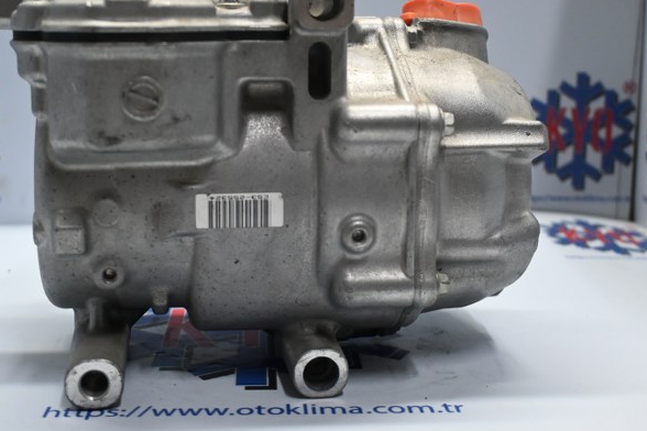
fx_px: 899
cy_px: 149
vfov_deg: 26.8
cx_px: 275
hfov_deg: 39.5
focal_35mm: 50
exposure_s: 1/125
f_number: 4.2
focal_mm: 24.5
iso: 1250
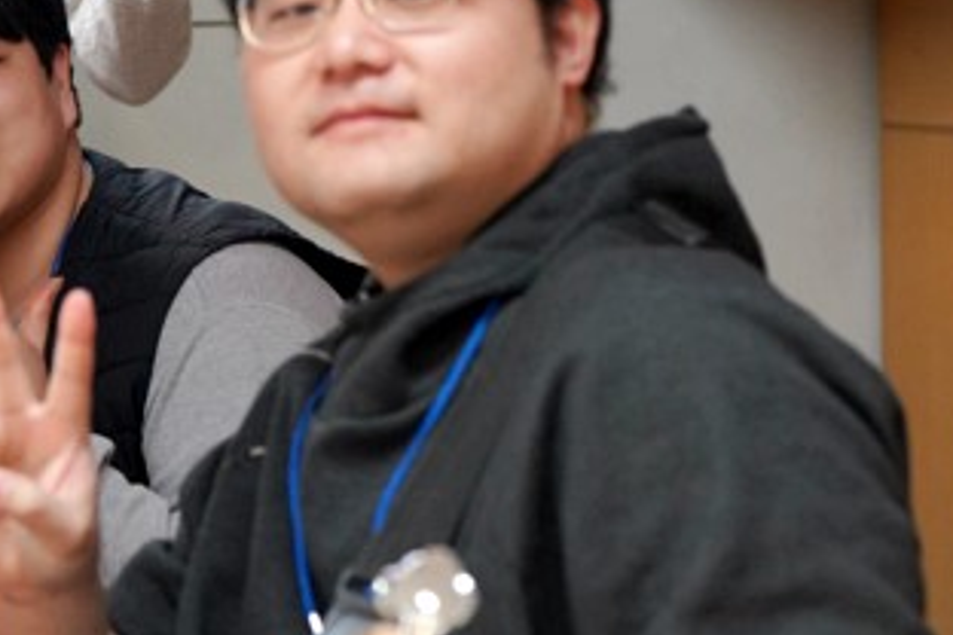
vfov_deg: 6.8
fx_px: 5347
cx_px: 321
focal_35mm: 202
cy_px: -104
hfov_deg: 10.2
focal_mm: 70
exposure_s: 1/160
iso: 1600
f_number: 4
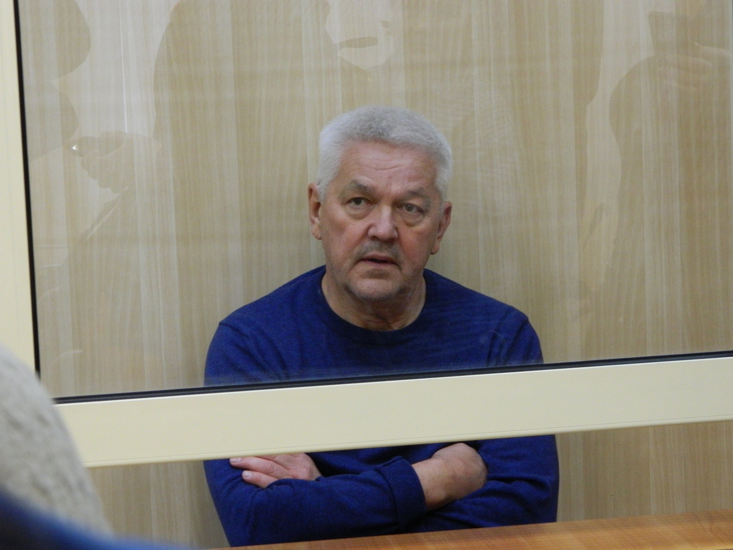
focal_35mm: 129
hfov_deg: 15.3
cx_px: 366
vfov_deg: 11.5
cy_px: 275
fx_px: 2732
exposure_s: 1/20
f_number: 4.7
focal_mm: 23.2
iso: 400
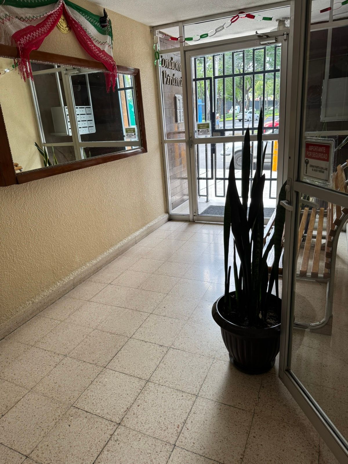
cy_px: 232
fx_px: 322
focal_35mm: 24
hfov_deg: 56.8
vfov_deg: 71.6
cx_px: 174
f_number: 1.78
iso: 125
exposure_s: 1/121
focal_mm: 6.76
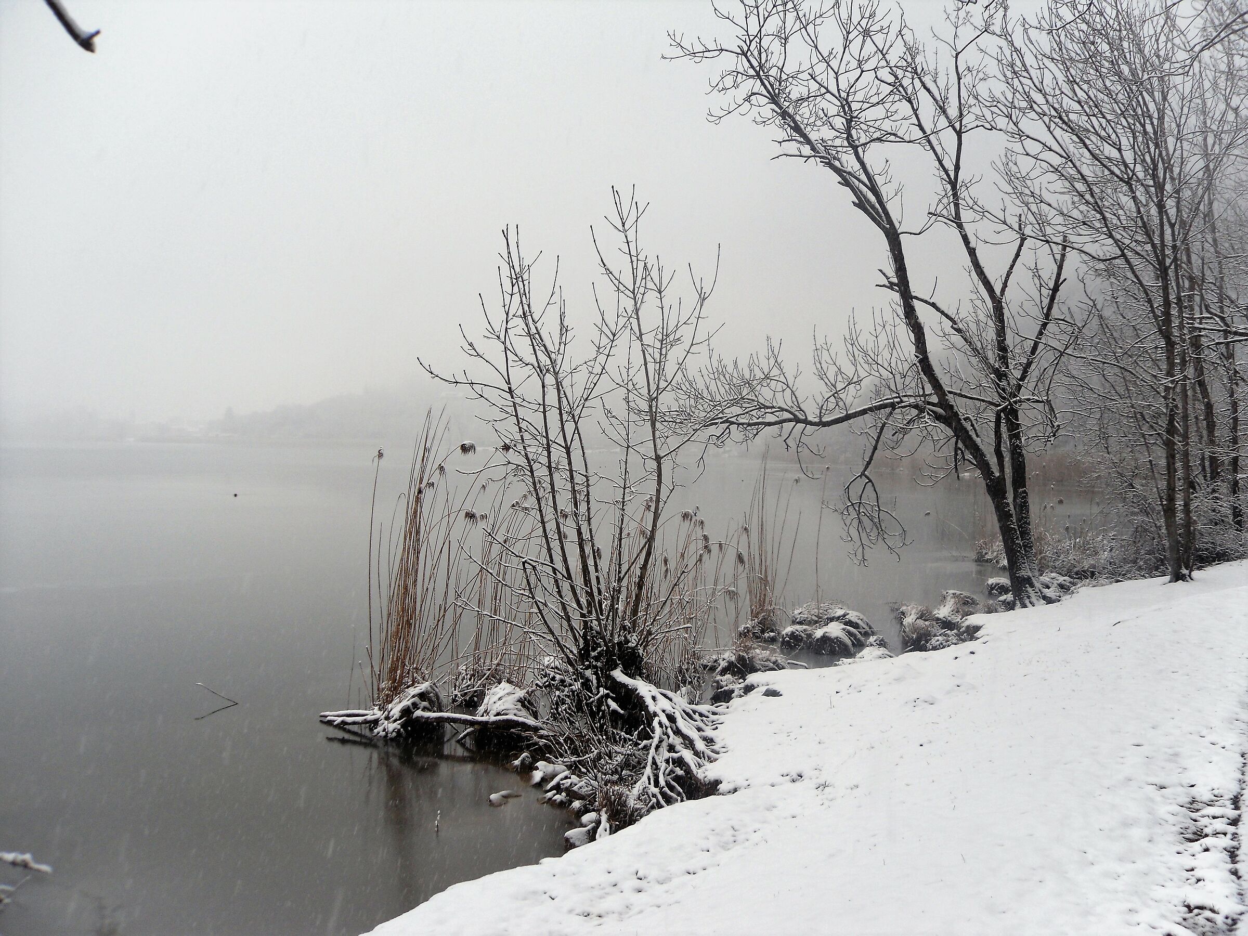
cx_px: 624
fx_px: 1262
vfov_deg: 40.7
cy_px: 468
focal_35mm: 35
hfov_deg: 52.6
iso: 80
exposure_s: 1/98
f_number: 3.5
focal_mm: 6.3
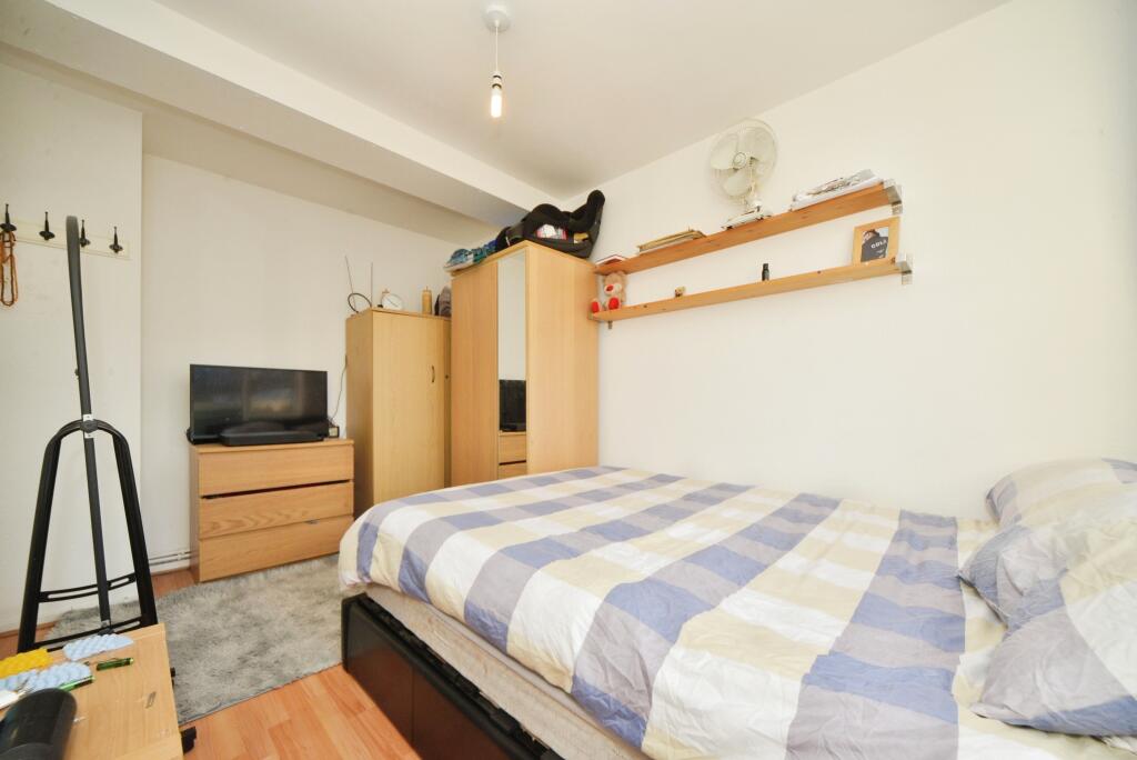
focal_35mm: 14
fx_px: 442
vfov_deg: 81.3
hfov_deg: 104.2
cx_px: 568
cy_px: 380
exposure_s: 1/60
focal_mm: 14
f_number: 11
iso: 640
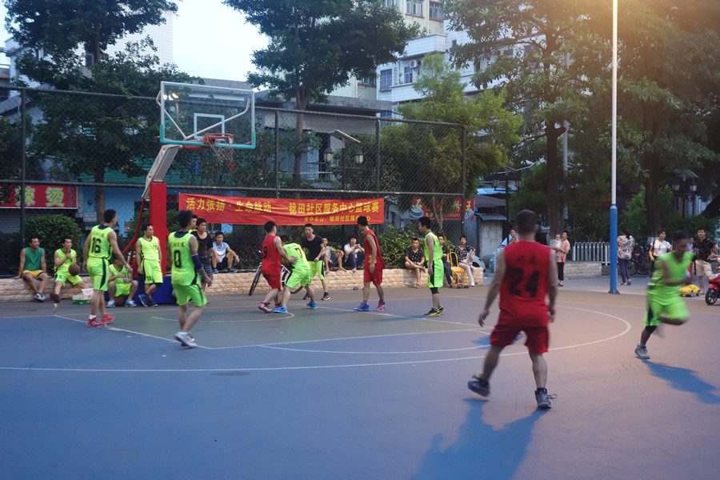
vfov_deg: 27.0
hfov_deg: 39.6
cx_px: 360
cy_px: 240
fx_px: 1000
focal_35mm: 50
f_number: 3.2
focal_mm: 18.45
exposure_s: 1/60
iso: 800
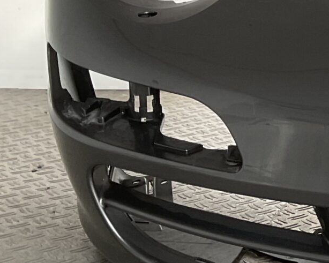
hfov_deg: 14.2
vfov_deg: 13.0
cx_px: 615
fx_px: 1149
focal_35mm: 118
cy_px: 34
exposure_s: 1/156
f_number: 1.8
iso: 16
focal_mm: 3
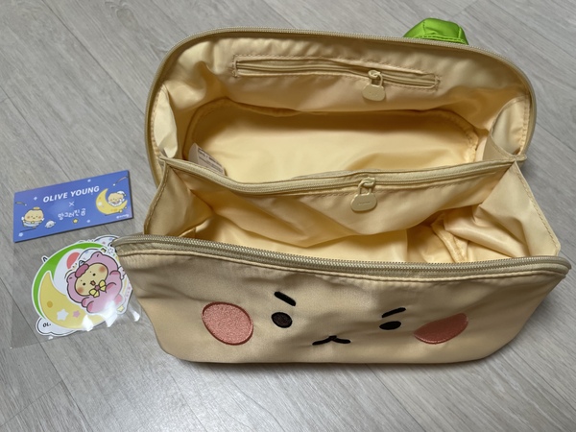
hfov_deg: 67.3
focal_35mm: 26
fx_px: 433
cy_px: 216
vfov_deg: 53.1
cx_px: 288
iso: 100
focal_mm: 4.2
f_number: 1.6
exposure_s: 1/120
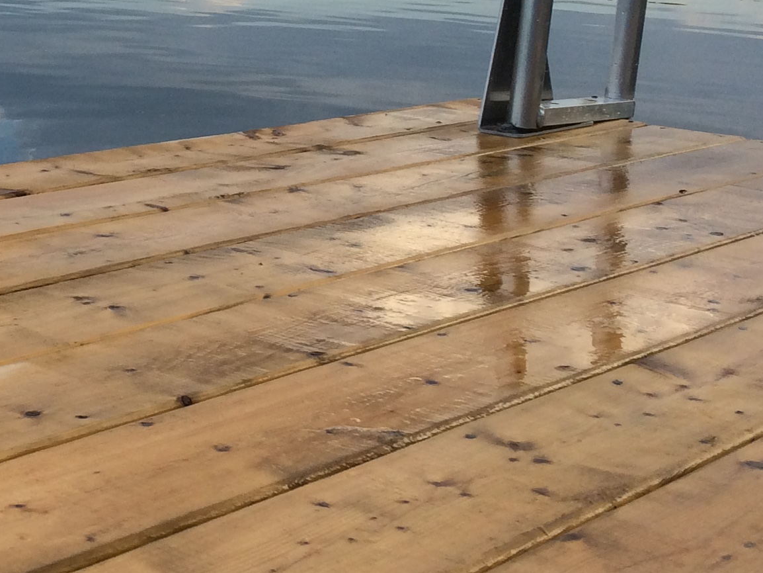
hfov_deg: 22.6
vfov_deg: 17.8
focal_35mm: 82
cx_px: -48
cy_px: 72
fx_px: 1808
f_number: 2.2
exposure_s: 1/977
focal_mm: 4.15
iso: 32
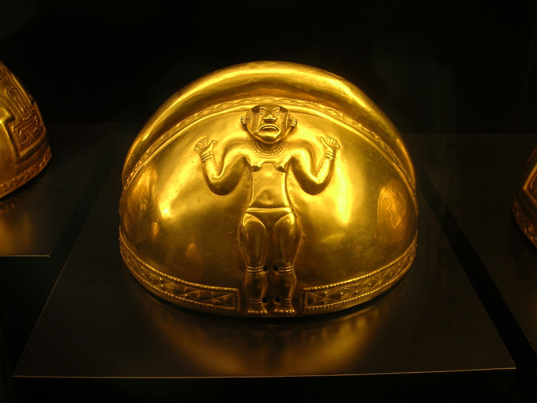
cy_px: 202
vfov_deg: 37.7
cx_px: 268
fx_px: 589
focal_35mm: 38
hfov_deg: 49.0
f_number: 2.8
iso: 148
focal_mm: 5.8
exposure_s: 1/3.6
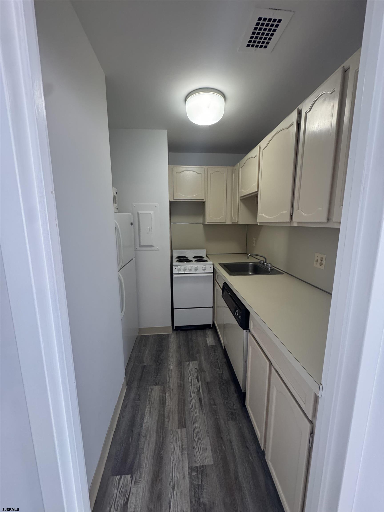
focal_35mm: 14
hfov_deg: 85.7
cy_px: 256
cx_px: 192
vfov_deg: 102.1
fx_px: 207
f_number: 2.2
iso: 320
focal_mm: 2.22
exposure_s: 1/94
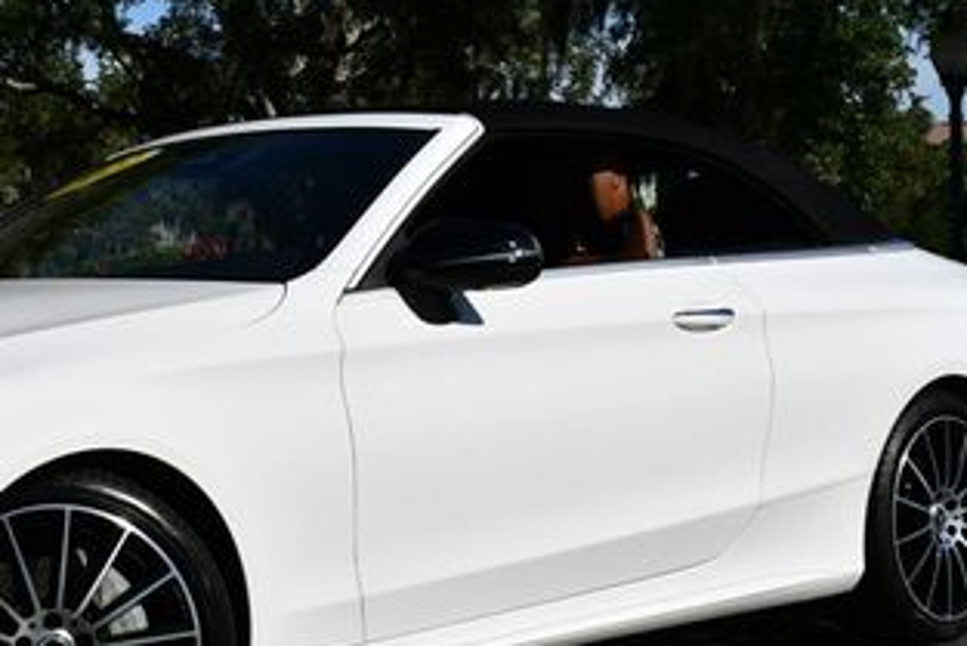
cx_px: 198
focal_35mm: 90
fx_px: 2418
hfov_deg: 22.3
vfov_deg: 15.2
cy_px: 328
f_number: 11
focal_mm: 22
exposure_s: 1/500
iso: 100
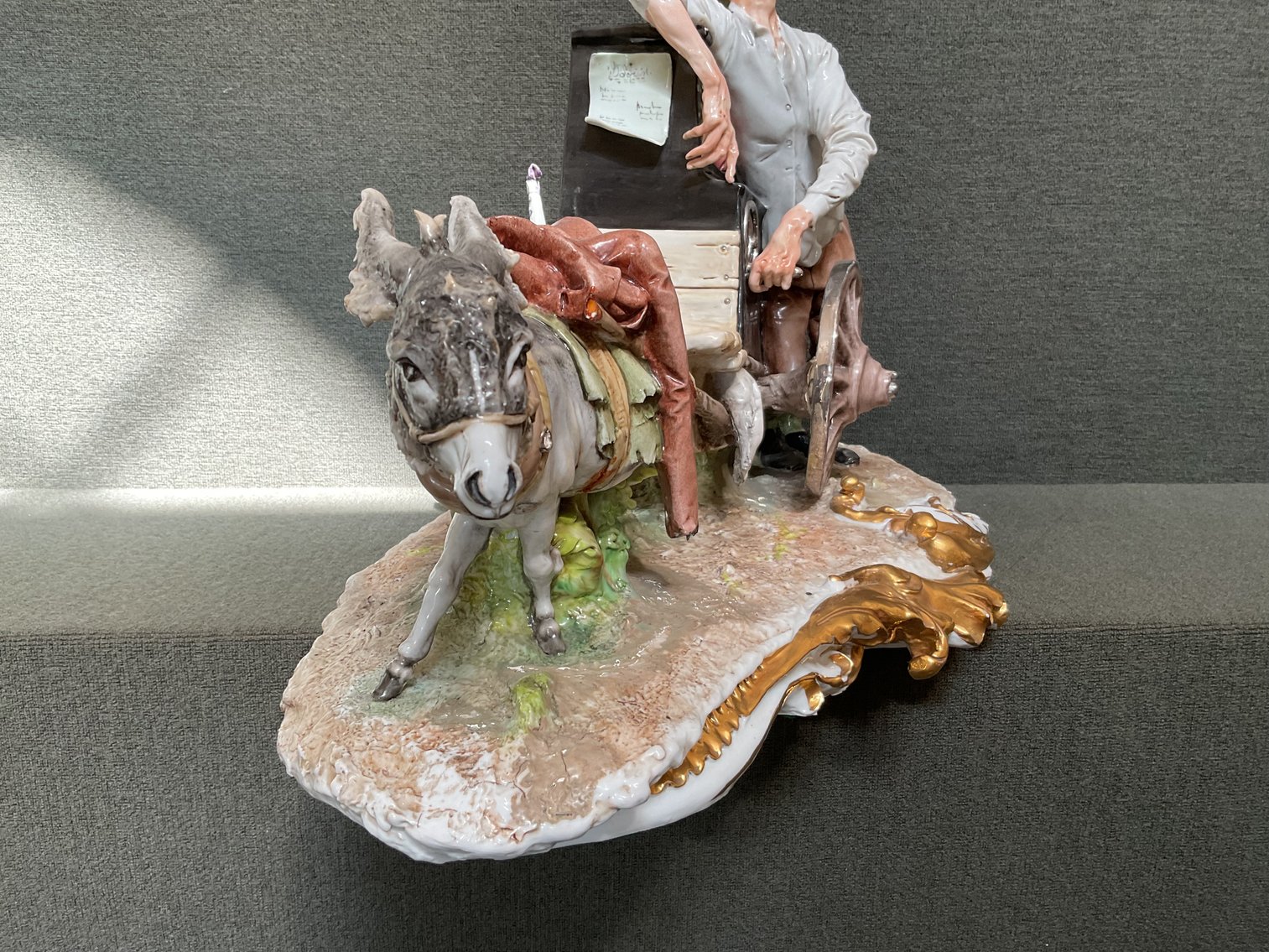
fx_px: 1063
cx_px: 634
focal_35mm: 29
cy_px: 476
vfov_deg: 48.2
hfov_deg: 61.7
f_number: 1.8
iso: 50
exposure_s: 1/50
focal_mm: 3
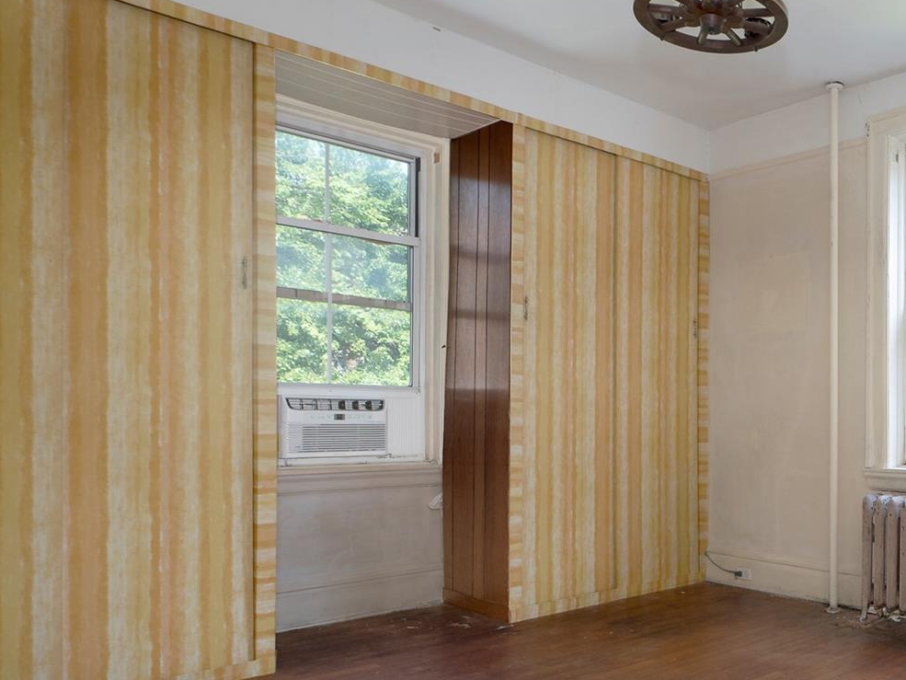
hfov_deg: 51.7
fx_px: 785
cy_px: 455
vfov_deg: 46.1
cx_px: 842
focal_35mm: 30
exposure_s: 1/10
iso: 320
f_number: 8
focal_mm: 15
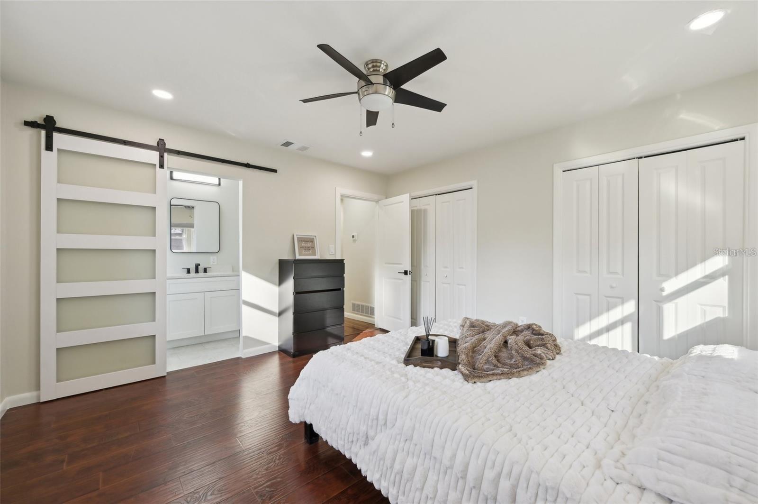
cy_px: 252
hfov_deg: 104.3
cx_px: 379
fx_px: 294
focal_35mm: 14
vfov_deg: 81.1
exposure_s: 1/80
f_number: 8
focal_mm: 14
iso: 400
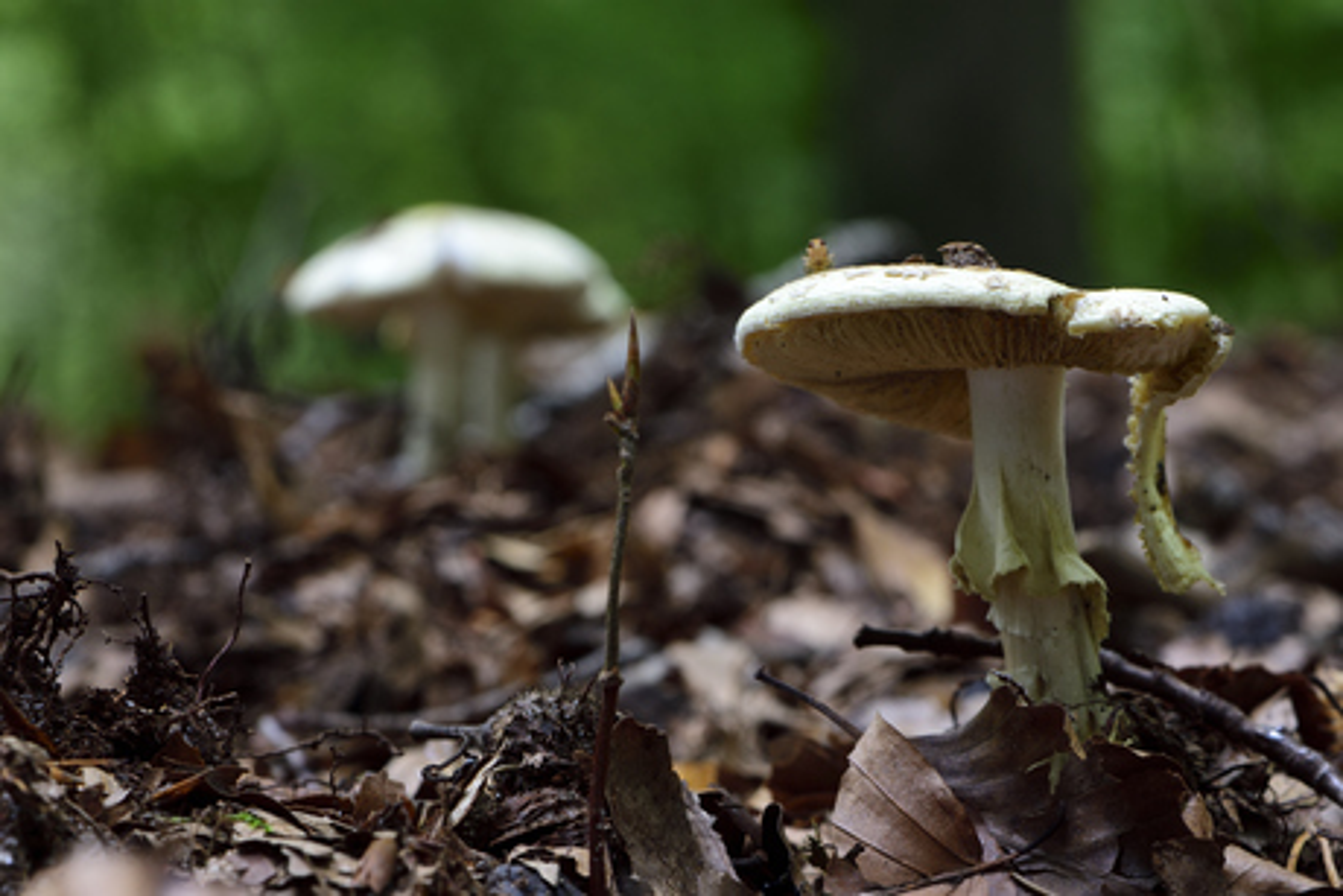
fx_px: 4758
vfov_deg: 10.8
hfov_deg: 16.1
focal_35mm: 128
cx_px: 672
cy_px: 448
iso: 100
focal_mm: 85
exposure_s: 1/1.6
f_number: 11
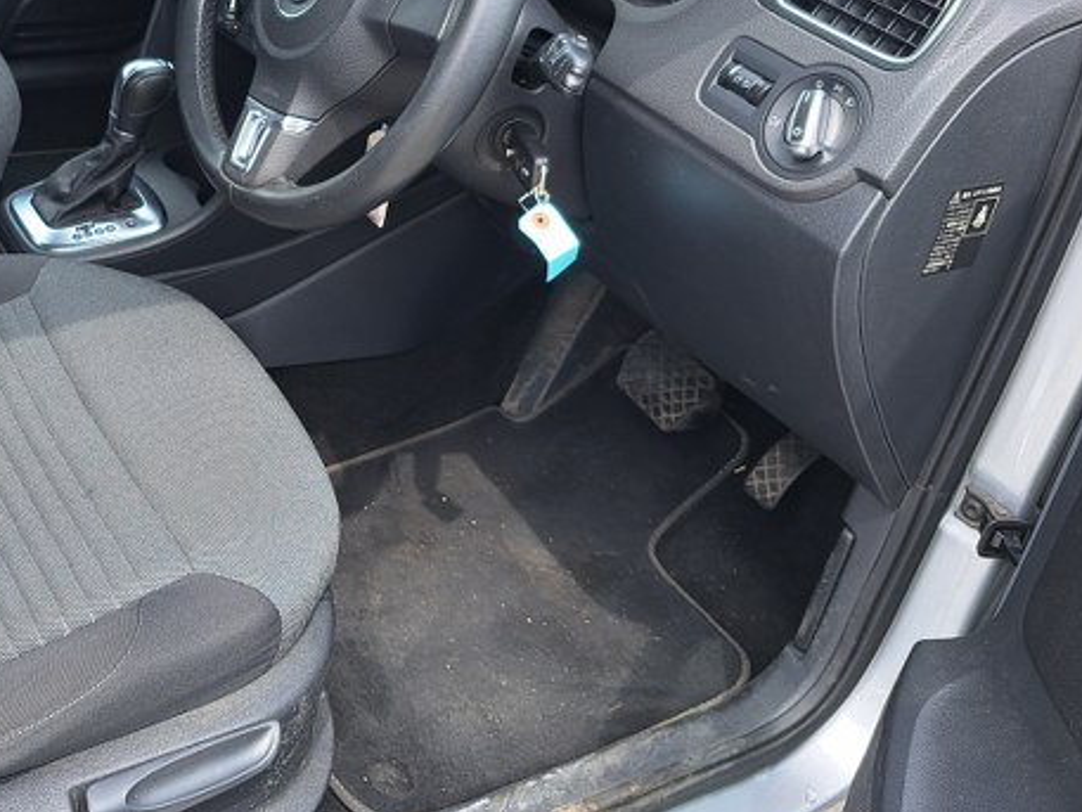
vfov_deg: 33.8
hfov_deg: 43.7
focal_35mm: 42
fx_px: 1313
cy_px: 218
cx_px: 308
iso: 50
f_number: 1.8
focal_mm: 5.23
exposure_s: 1/202
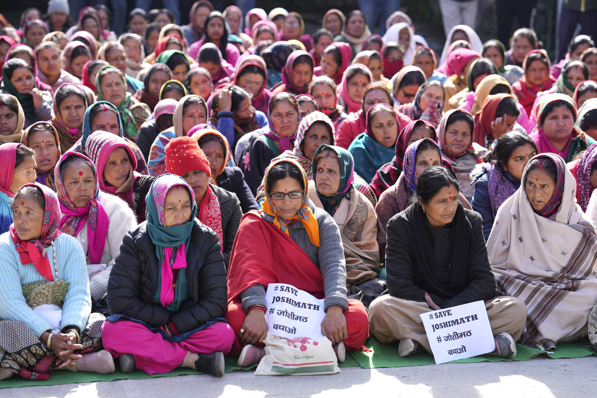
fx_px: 1774
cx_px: 298
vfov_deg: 12.8
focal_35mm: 107
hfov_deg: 19.1
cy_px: 199
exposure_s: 1/400
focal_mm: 107
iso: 125
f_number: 4
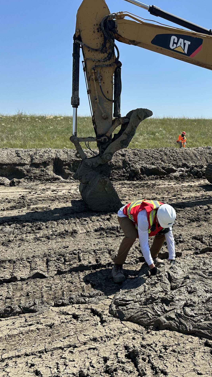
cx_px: 196
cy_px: 188
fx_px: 350
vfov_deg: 56.6
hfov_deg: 31.9
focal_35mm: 35
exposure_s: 1/4184
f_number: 1.78
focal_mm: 6.86
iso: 80
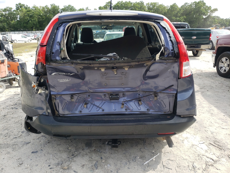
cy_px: 86
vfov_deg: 53.1
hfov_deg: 67.3
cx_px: 115
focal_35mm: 26
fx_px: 173
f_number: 1.5
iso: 50
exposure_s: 1/1111
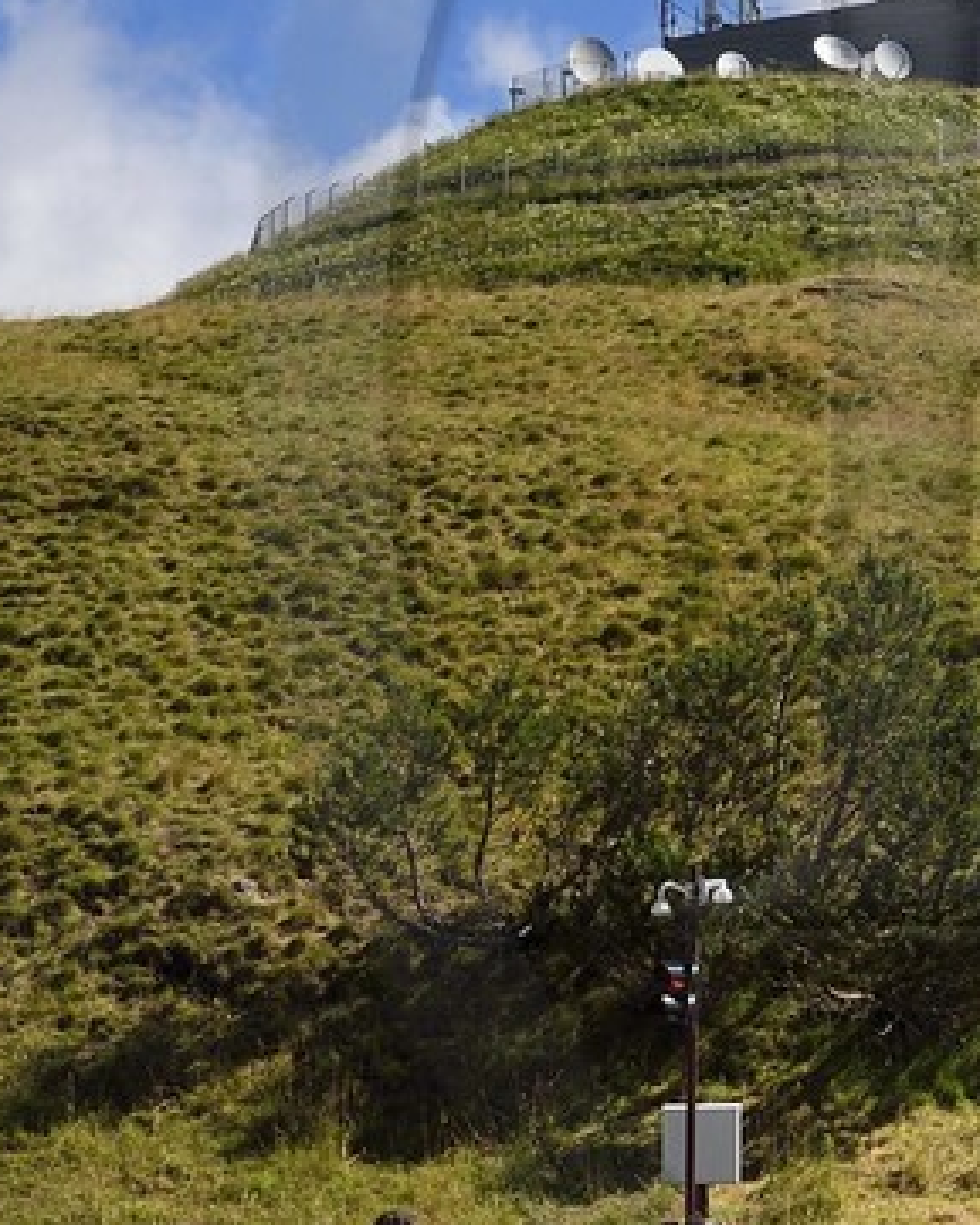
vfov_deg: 14.9
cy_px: 377
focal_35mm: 129
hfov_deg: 11.3
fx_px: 4675
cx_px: 1631
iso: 200
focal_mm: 31
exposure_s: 1/320
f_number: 13
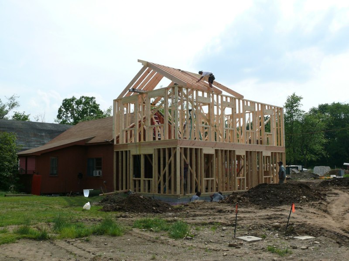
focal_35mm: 38
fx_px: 383
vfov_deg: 37.7
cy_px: 130
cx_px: 174
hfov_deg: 49.0
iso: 100
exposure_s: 1/400
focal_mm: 7.9
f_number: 6.3
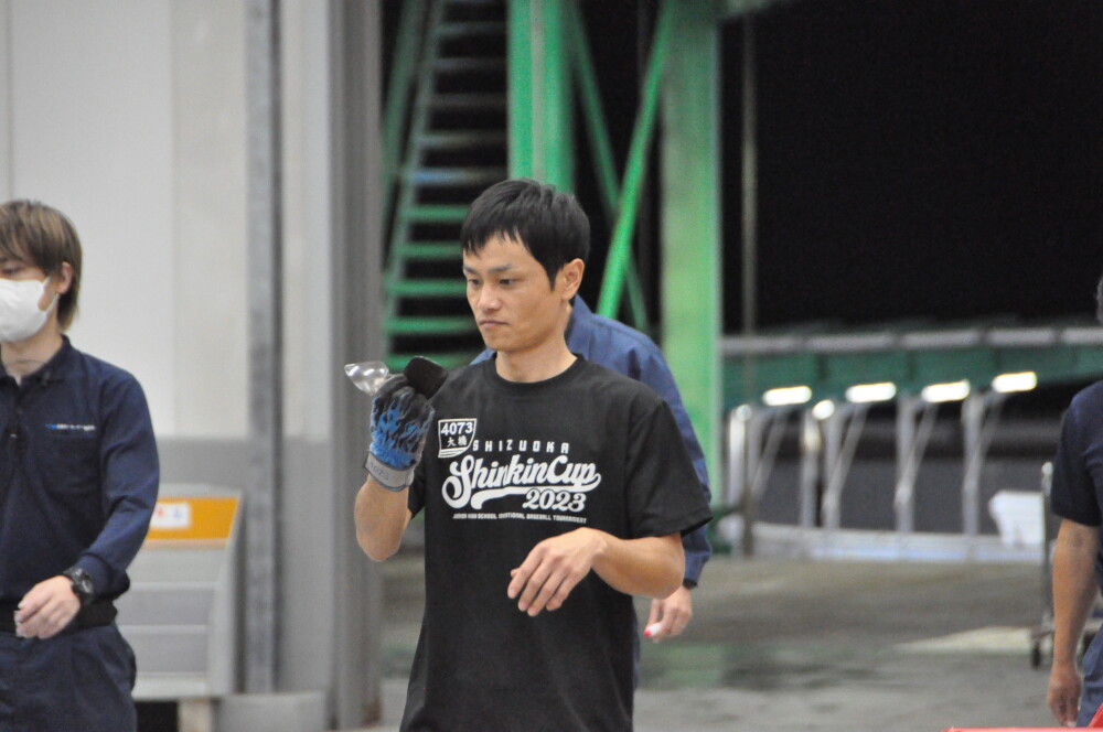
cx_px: 552
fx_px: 9180
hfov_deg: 6.9
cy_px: 366
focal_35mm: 300
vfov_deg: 4.6
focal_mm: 200
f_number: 5.6
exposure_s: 1/250
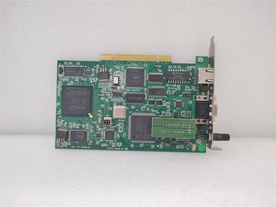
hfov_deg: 67.3
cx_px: 138
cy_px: 104
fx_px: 207
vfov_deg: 53.1
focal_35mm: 26
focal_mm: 4.75
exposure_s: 1/33.3
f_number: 1.8
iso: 480
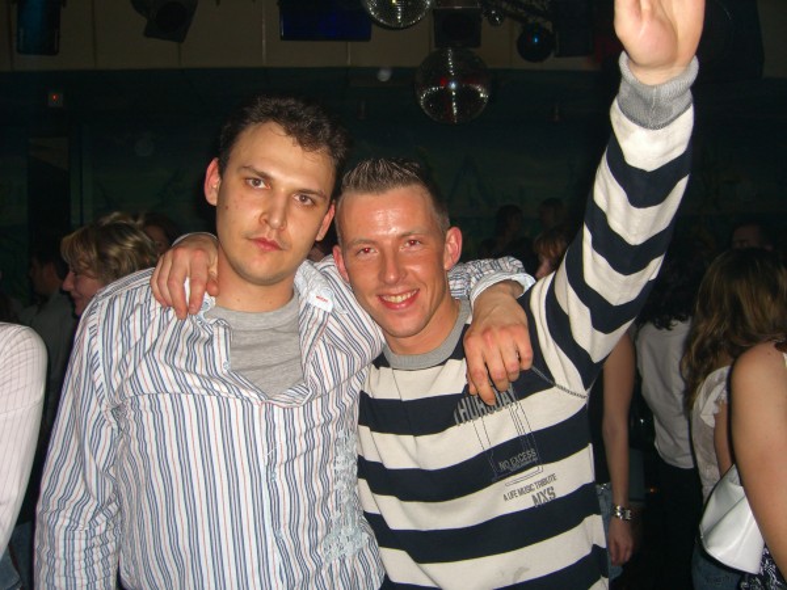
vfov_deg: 37.7
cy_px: 295
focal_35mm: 38
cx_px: 394
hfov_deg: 49.0
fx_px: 864
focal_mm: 7.9
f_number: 2.8
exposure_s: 1/60
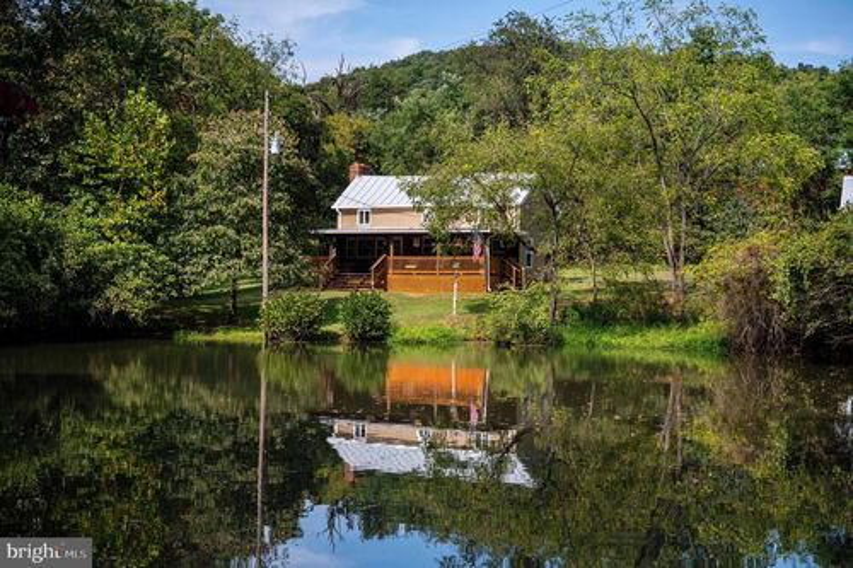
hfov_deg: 42.8
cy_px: 284
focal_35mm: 46
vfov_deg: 29.2
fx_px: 1090
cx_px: 426
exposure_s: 1/8000
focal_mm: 46
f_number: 4
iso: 560
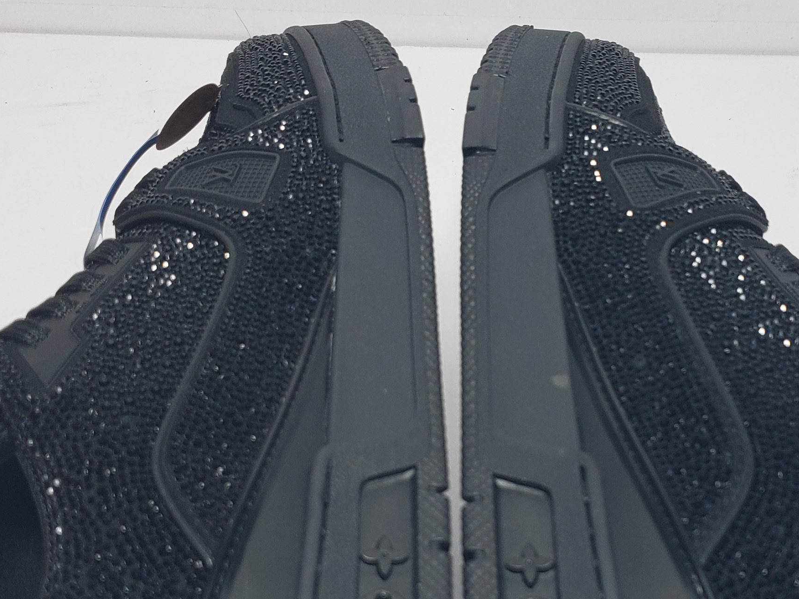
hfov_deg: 31.6
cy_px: 404
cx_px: 496
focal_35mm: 61
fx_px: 1408
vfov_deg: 23.9
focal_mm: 4.3
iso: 50
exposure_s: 1/353
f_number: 1.5
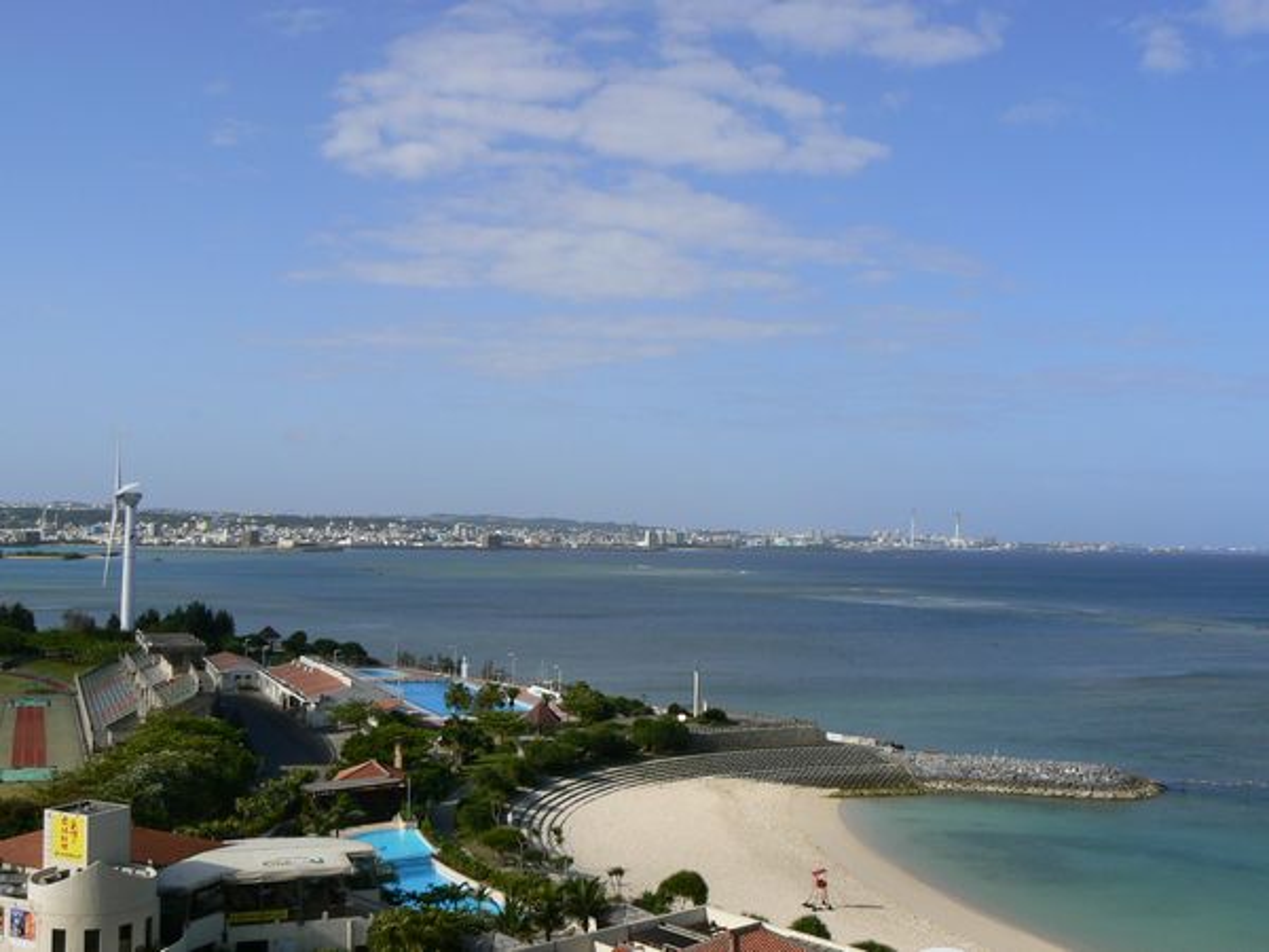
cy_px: 476
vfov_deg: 39.7
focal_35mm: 36
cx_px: 634
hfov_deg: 51.4
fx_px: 1320
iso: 80
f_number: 8
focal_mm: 6
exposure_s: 1/400
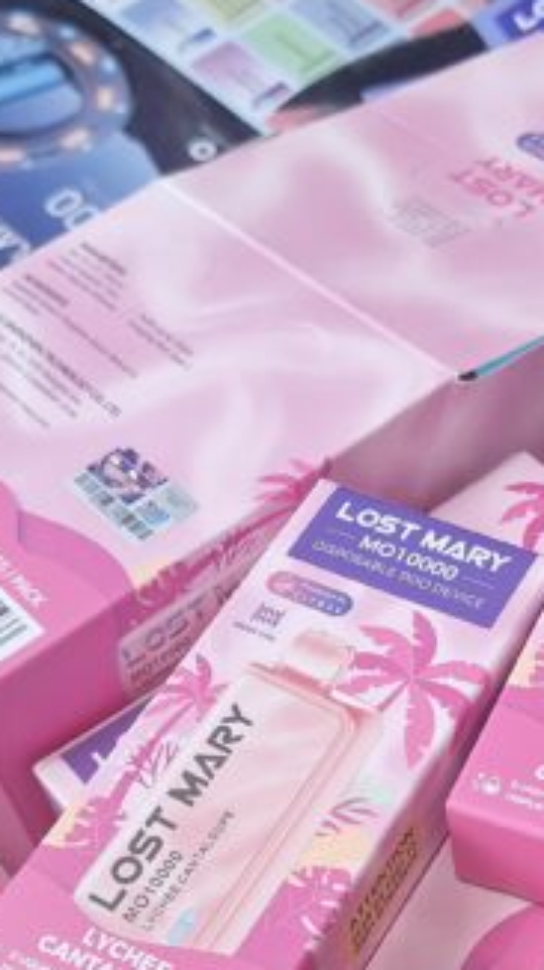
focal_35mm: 59
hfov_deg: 20.2
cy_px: 756
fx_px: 1515
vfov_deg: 34.5
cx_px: 407
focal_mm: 5.54
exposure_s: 1/120
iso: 50
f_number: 1.8
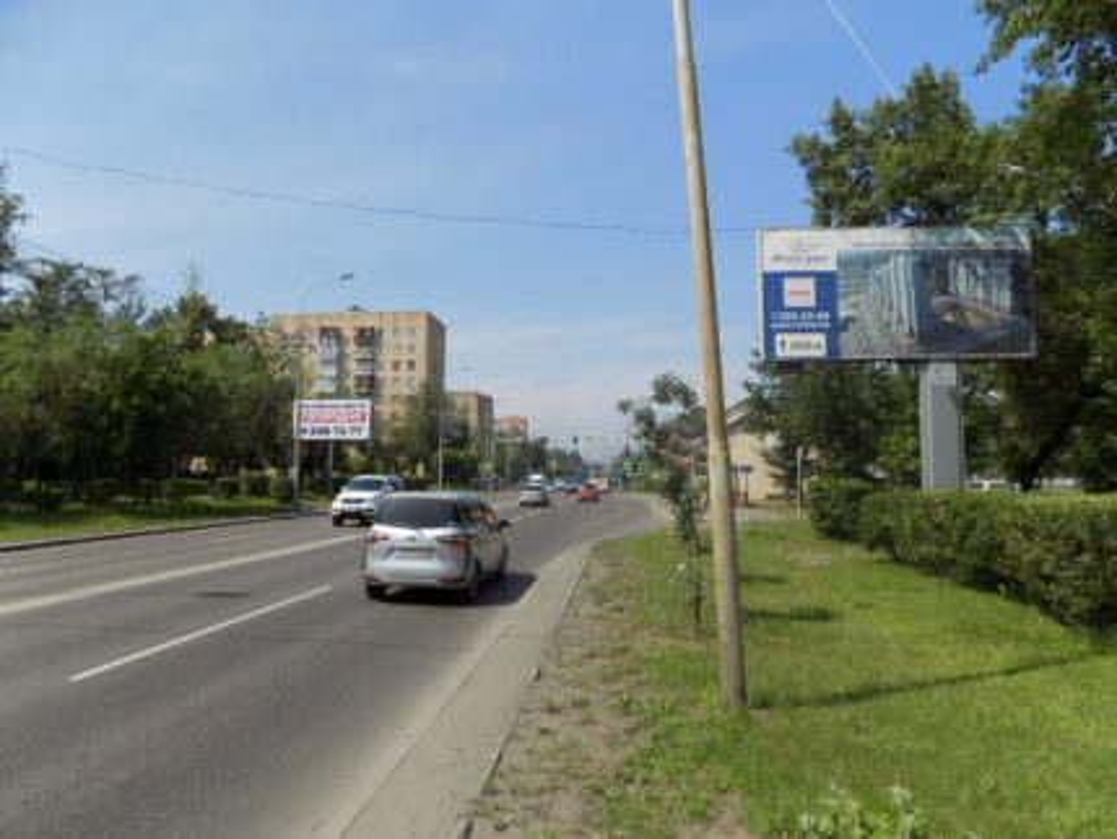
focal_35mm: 23
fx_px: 743
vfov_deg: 58.9
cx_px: 558
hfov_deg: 73.9
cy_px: 420
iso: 80
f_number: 3.1
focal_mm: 4
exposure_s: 1/1250
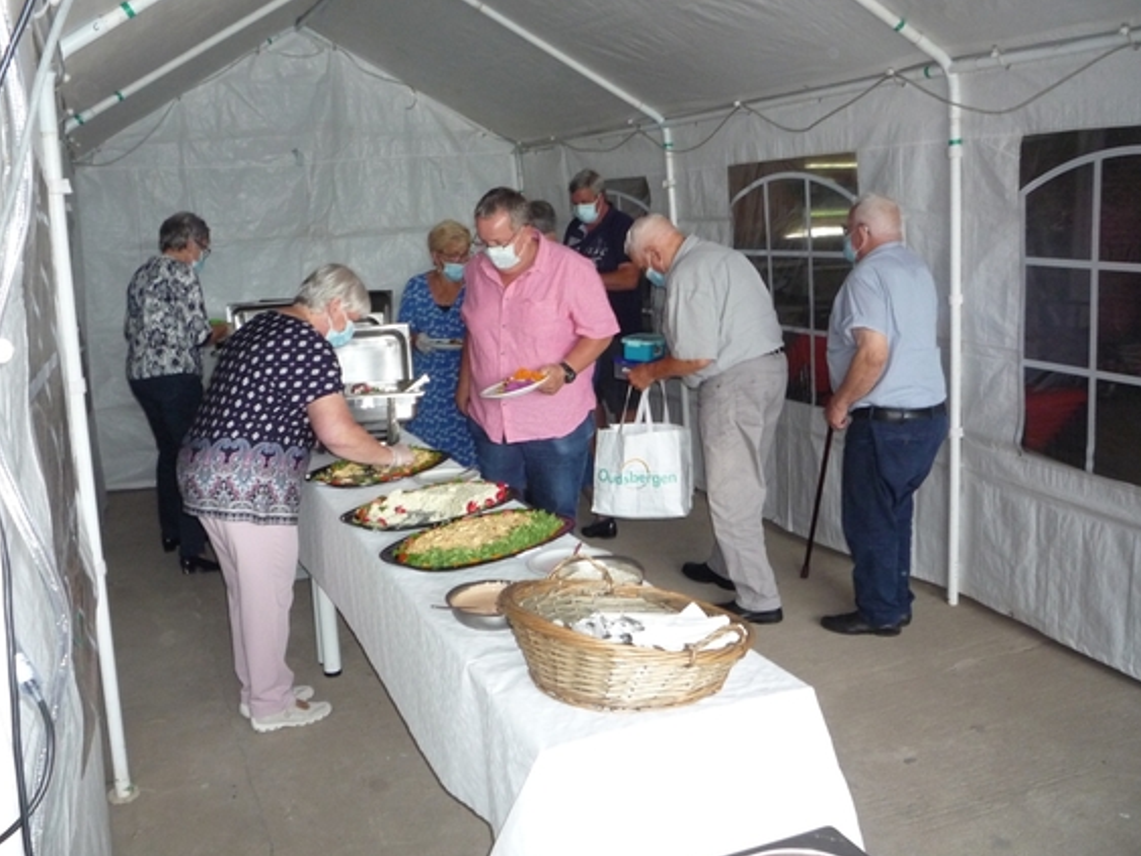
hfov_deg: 56.8
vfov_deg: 44.1
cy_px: 414
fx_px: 1055
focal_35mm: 32
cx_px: 539
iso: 320
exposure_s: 1/30
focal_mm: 5.2
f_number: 3.3
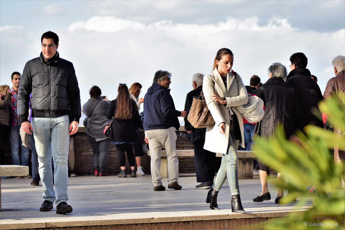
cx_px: 172
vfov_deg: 13.0
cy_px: 115
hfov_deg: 19.5
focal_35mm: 105
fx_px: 1006
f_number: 4
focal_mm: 70
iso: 100
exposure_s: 1/320
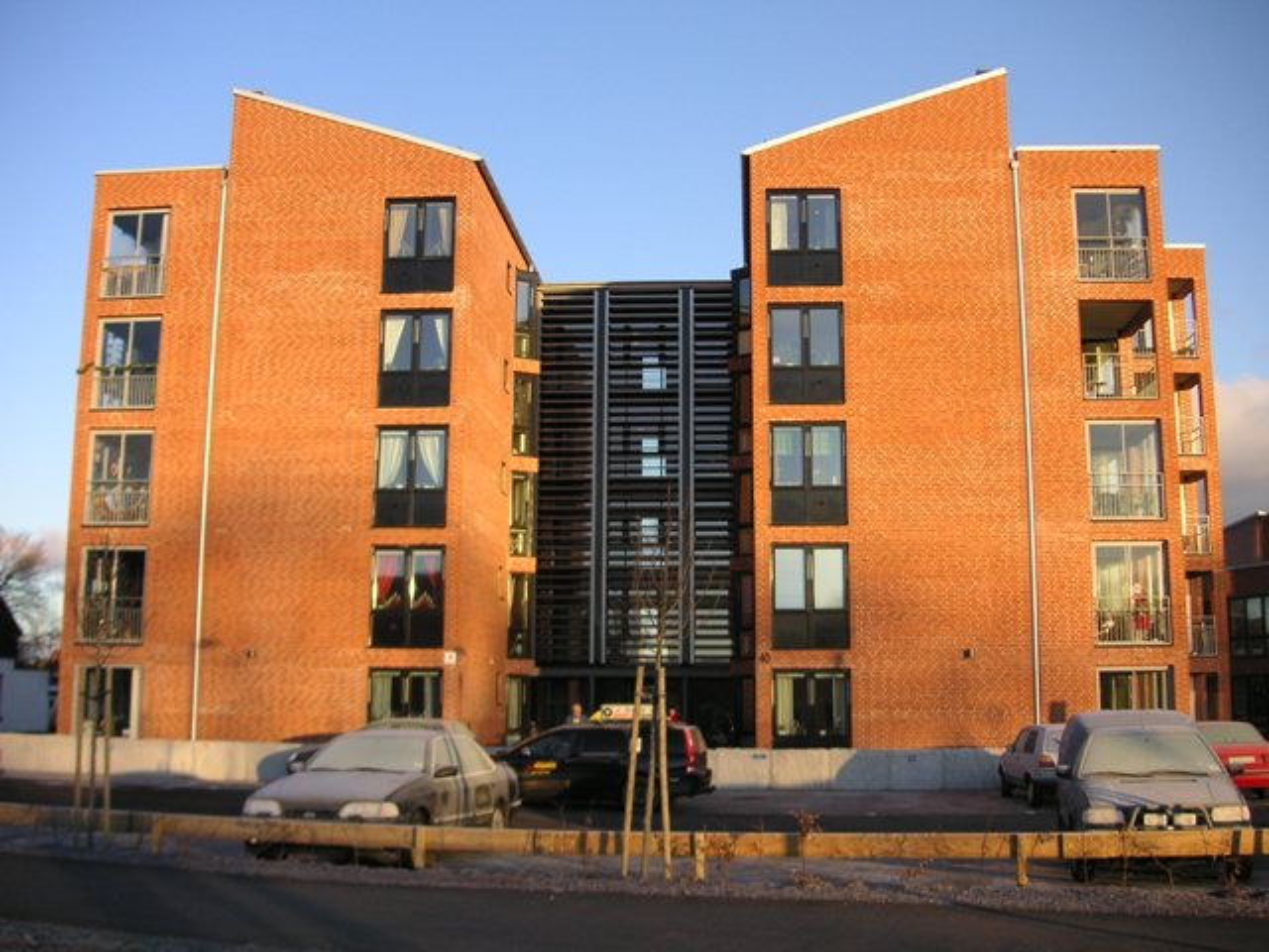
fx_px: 1356
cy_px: 476
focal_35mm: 37
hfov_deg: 50.1
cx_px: 634
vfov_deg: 38.7
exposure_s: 1/350
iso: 50
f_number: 2.8
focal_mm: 6.1
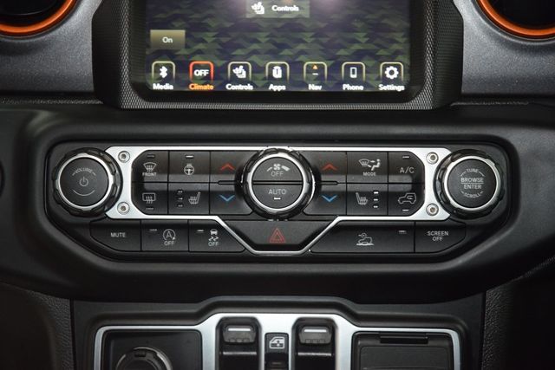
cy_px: 185
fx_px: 1619
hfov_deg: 19.5
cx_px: 278
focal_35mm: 105
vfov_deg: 13.0
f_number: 4.5
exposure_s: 1/30
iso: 2000
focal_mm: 70
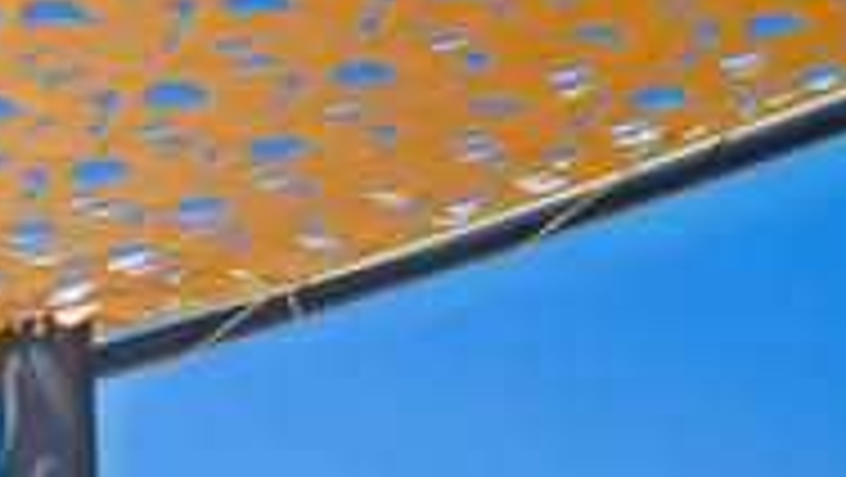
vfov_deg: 11.4
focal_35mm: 92
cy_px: 1040
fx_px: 2073
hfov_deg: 16.4
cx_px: -932
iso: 100
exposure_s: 1/250
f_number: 8
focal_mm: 13
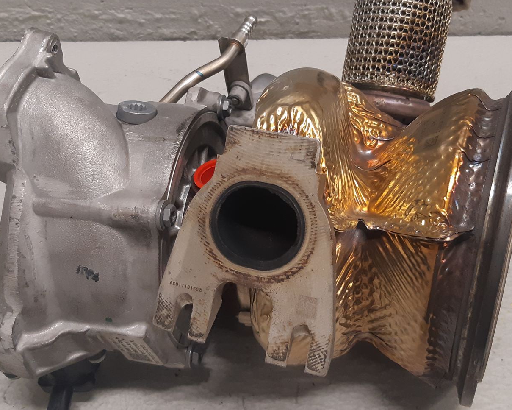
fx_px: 652
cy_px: 187
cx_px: 246
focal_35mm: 43
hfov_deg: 42.9
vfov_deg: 34.9
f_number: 1.7
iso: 160
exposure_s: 1/50
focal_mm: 3.93
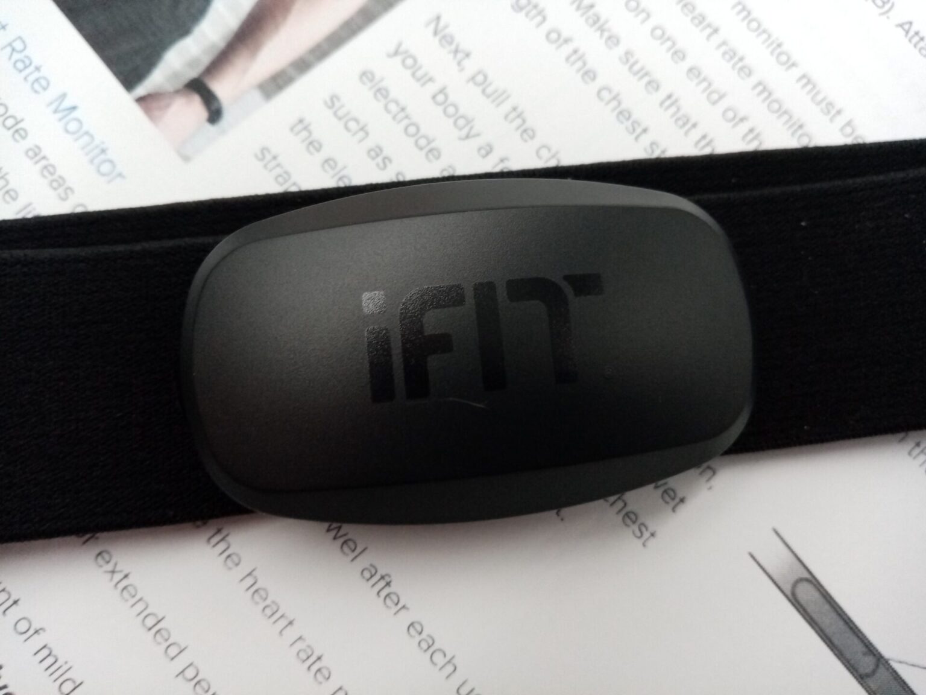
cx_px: 463
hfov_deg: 67.3
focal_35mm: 26
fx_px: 696
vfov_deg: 53.1
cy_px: 348
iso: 269
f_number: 1.8
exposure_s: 1/33.3
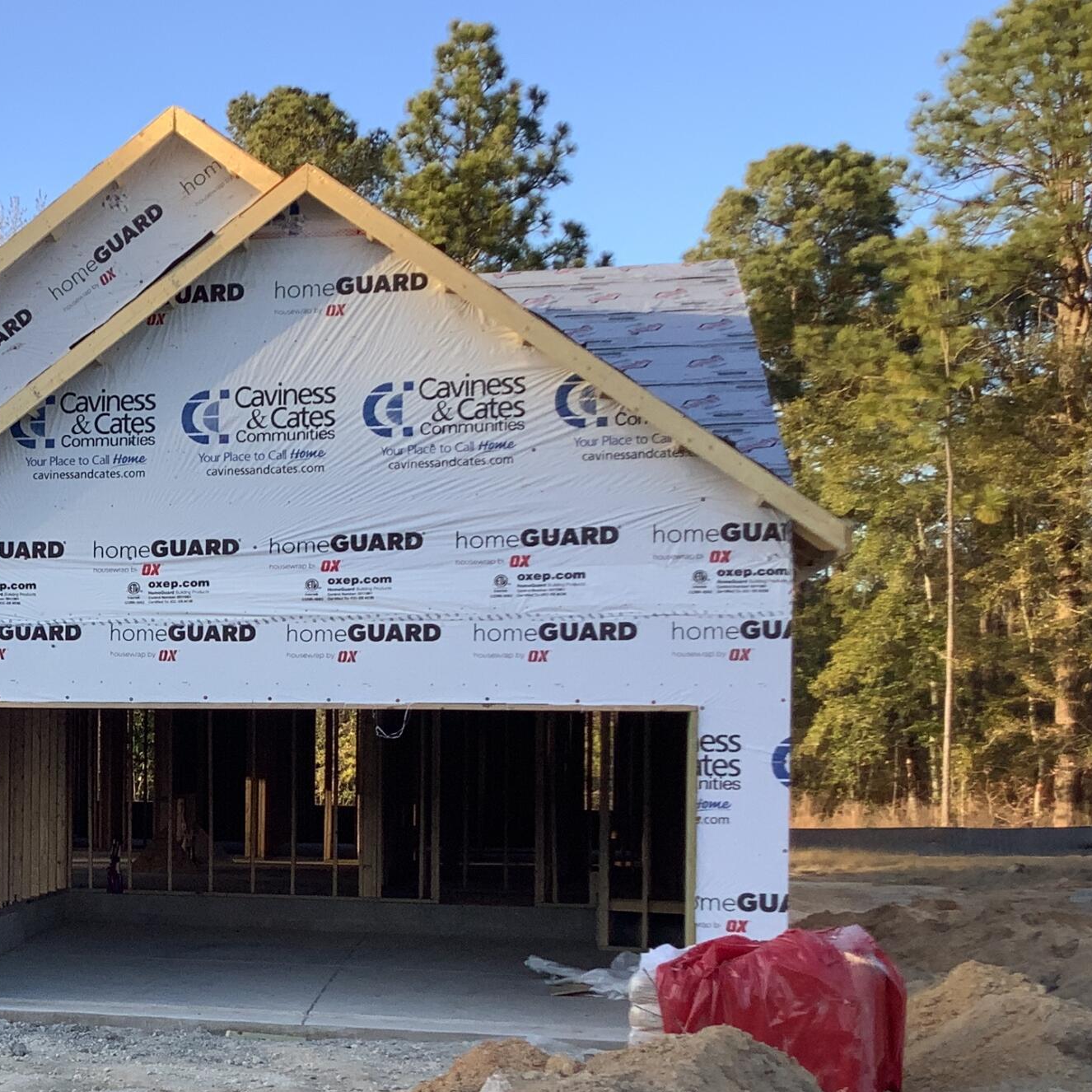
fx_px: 2213
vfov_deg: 27.4
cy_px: 782
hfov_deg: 25.6
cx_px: -121
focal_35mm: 62
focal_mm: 3.3
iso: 25
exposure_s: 1/249
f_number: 2.4
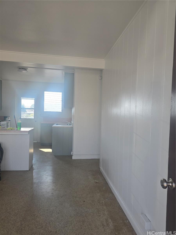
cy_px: 118
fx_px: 156
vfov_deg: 73.9
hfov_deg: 58.9
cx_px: 88
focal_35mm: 23
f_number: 1.7
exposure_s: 1/180
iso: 40
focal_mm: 6.3
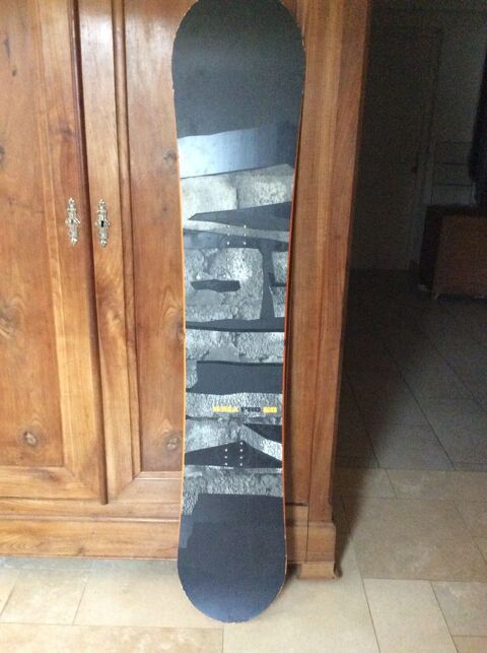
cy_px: 326
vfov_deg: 56.9
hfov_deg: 44.0
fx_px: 602
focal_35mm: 32
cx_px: 244
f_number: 2.4
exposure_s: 1/17
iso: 500
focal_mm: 3.3
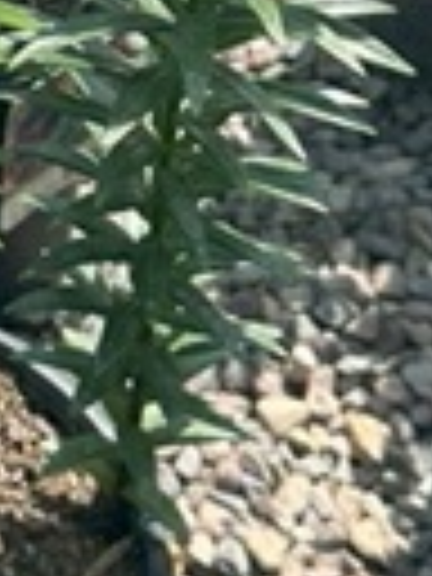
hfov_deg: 13.8
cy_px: -117
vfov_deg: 17.8
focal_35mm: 105
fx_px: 1747
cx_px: -36
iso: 80
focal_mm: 6.86
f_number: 1.78
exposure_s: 1/1949
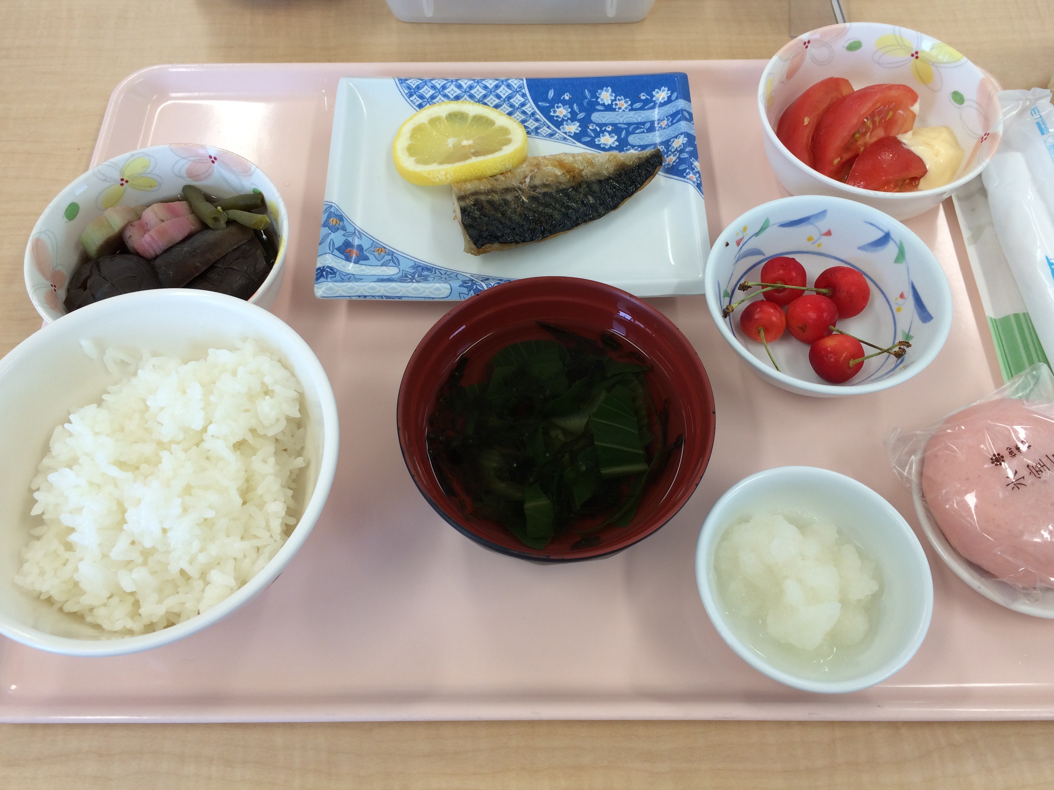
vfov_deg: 45.4
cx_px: 529
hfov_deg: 58.4
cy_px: 382
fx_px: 944
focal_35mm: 31
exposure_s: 1/60
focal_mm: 4.12
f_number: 2.2
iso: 40
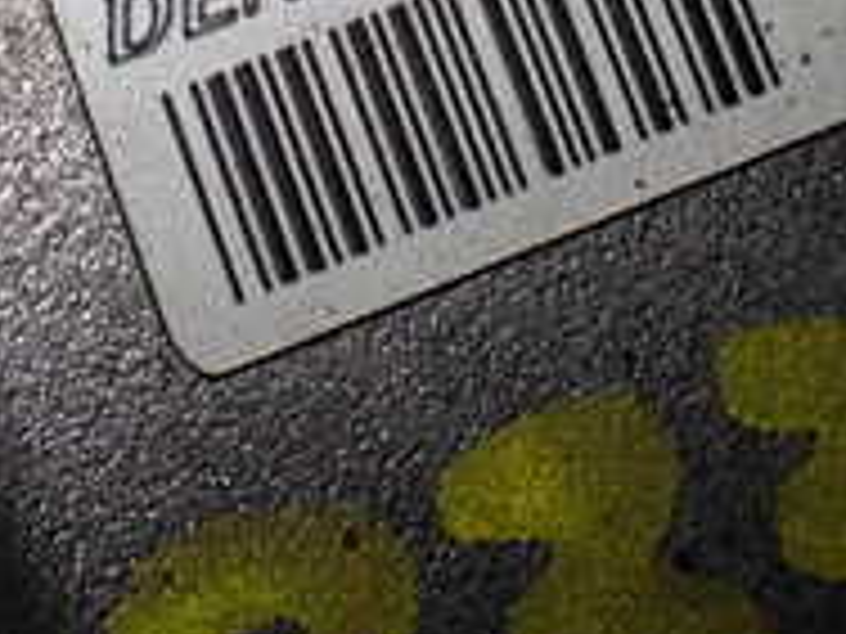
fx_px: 2346
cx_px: 472
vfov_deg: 14.6
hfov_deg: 20.4
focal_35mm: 96
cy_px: -229
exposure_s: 1/125
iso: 100
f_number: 2.3
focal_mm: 5.4
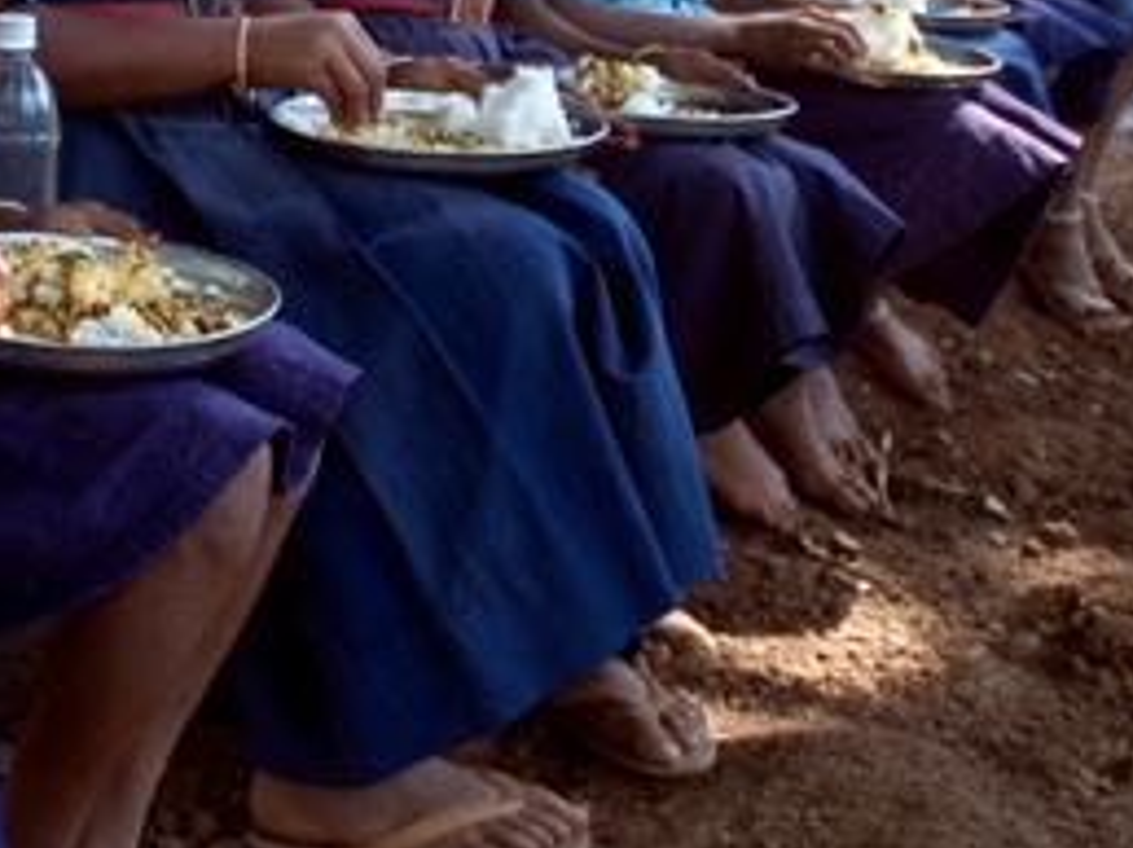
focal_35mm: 78
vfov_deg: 17.9
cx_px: 4
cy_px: -180
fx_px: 2551
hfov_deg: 24.0
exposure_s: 1/80
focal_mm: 18
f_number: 3.5
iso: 160
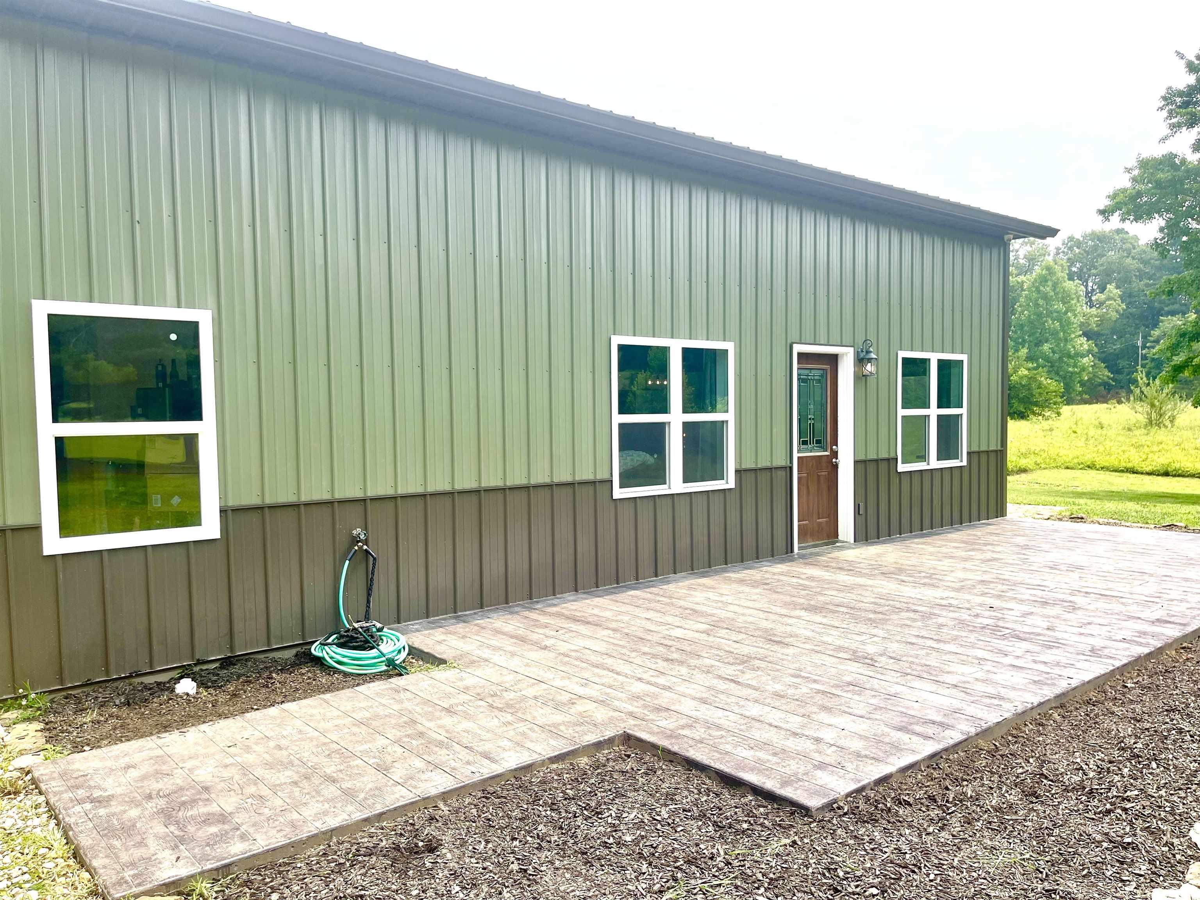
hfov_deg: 67.3
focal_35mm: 26
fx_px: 901
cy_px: 450
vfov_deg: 53.1
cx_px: 600
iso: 32
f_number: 1.6
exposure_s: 1/2083
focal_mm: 5.1
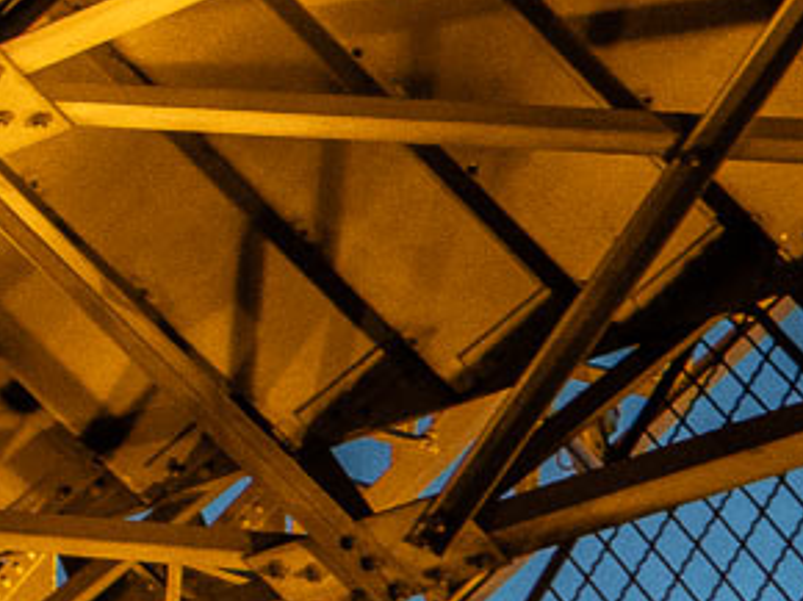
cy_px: -343
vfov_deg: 6.8
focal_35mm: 216
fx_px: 5008
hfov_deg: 8.0
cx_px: -1553
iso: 800
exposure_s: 1/80
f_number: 8
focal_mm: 20.1
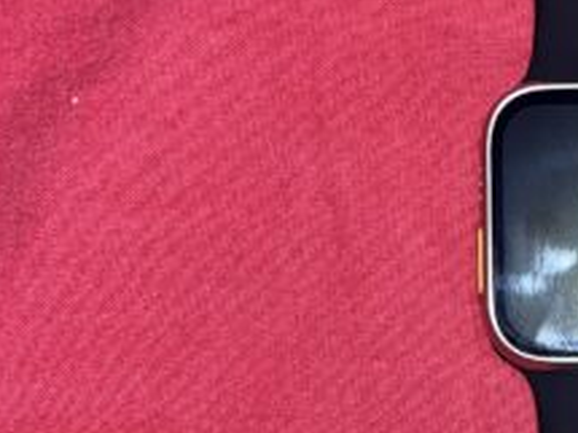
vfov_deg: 23.4
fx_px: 1035
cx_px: 659
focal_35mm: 62
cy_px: 316
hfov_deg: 28.0
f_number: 1.6
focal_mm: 5.1
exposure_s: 1/17
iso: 50
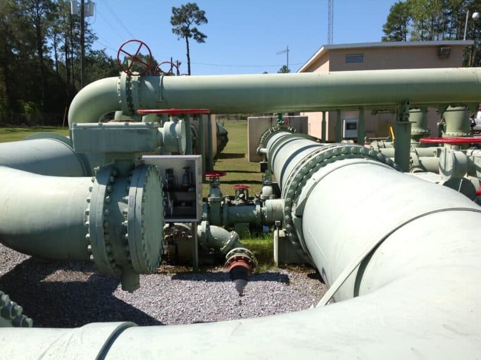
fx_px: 486
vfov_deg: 40.6
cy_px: 180
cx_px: 240
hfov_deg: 52.7
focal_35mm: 35
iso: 50
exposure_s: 1/2326
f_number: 2.4
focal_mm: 4.28
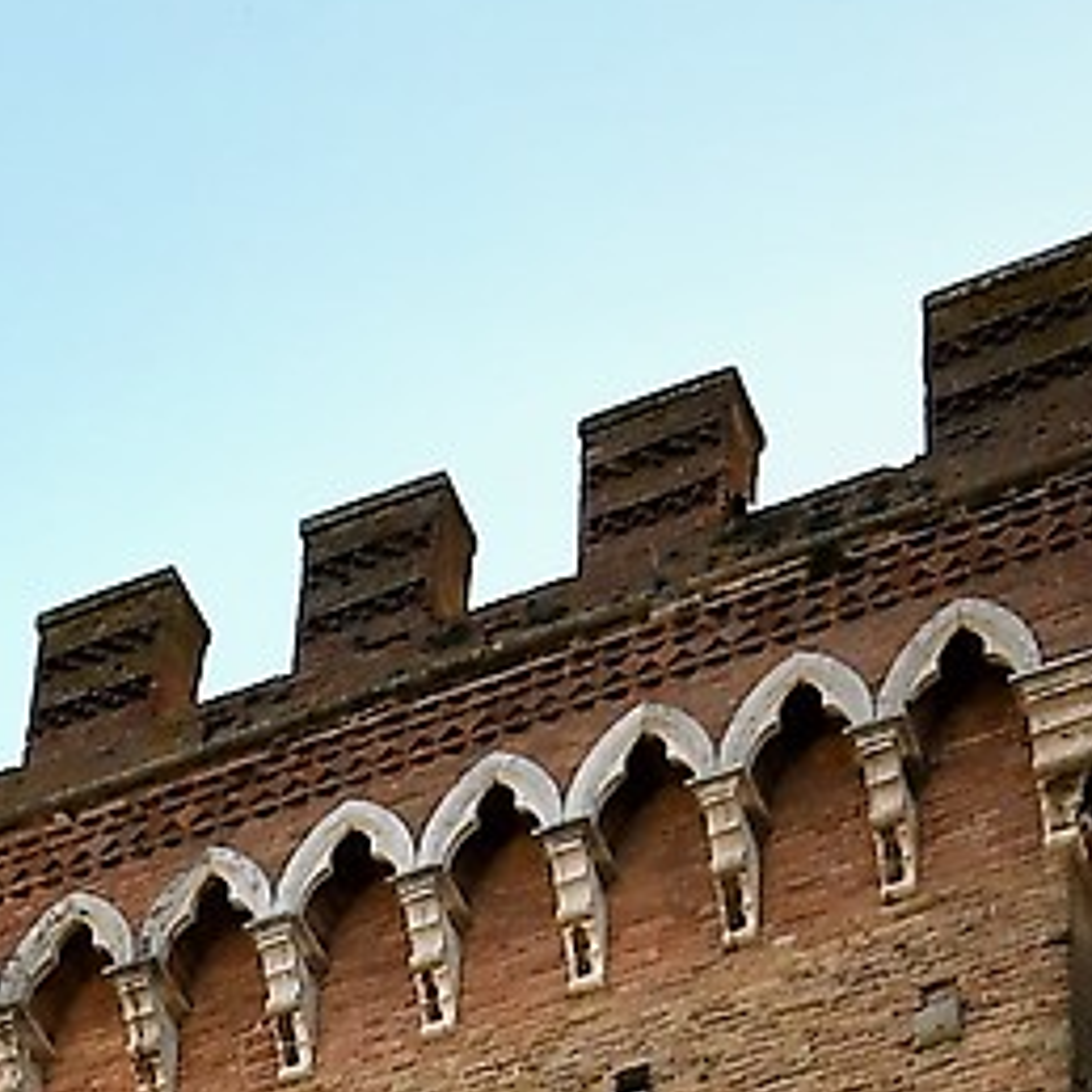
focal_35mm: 118
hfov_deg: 14.8
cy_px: 2804
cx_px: 392
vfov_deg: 11.5
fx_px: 4211
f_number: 5.6
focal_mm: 10
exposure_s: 1/250
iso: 220
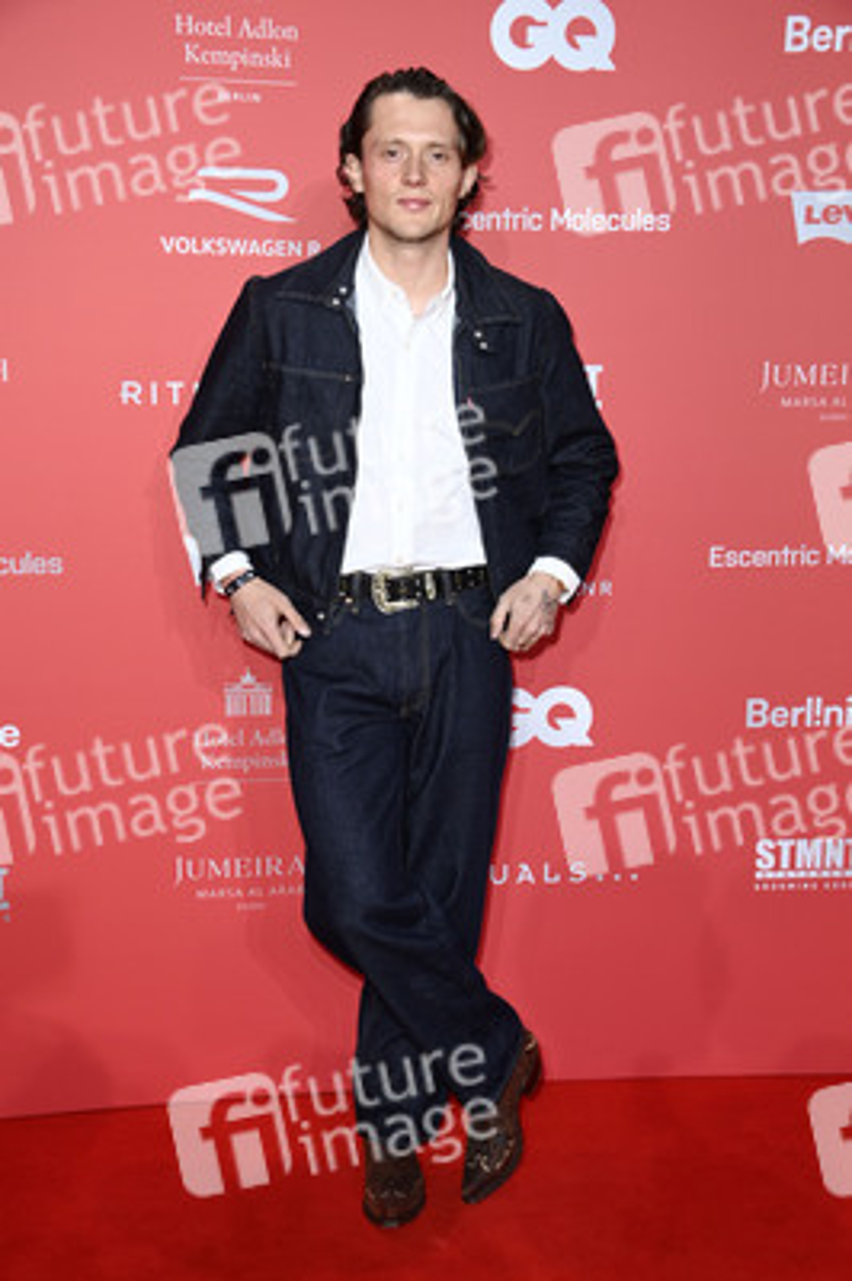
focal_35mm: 48
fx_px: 1707
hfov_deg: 28.0
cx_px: 426
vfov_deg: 41.1
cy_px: 640
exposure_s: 1/250
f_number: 5.6
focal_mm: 48
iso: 1000
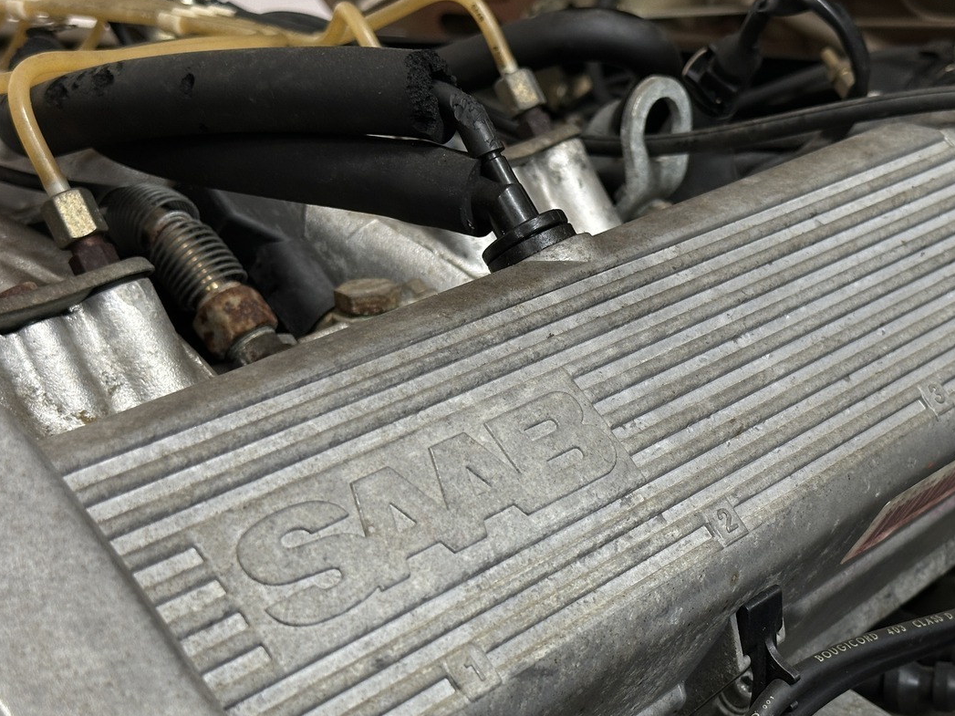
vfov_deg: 22.2
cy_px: 465
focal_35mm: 66
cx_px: 593
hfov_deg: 29.3
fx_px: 1821
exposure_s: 1/50
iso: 64
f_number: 1.78
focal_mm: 6.86
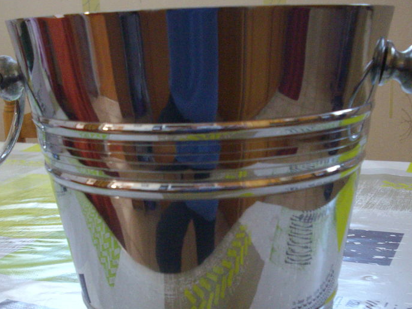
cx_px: 209
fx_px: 643
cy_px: 222
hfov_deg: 35.5
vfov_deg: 26.8
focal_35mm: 54
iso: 346
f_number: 2.8
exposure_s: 1/50
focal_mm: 6.2
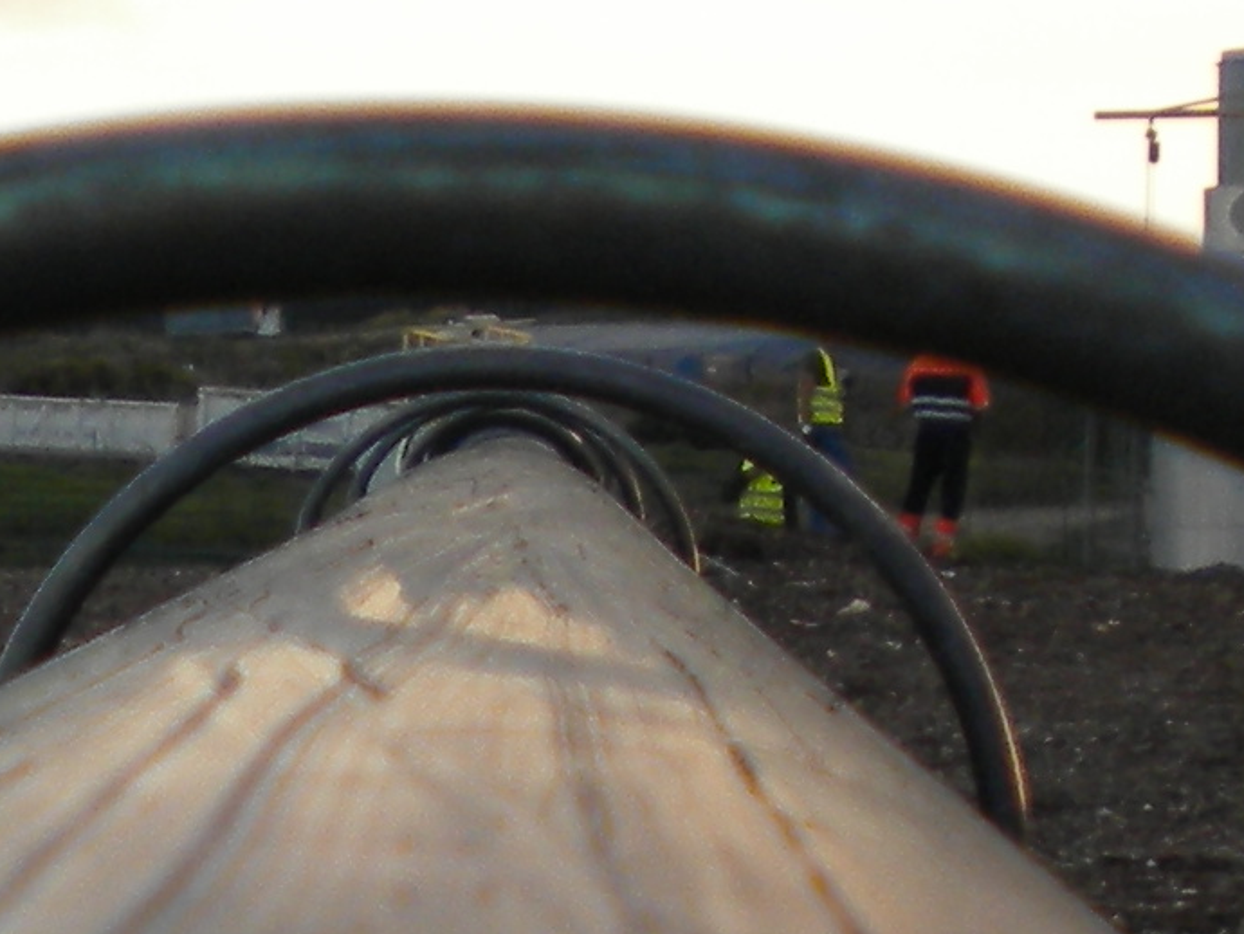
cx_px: 269
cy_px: 1259
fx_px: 6651
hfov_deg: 10.7
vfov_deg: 7.9
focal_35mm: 185
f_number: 3.1
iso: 80
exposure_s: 1/193
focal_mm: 6.3
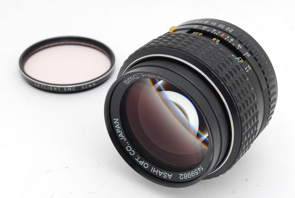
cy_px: 99
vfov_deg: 16.6
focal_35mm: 82
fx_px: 677
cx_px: 148
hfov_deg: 24.6
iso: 400
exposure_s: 1/160
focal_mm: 55
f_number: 18
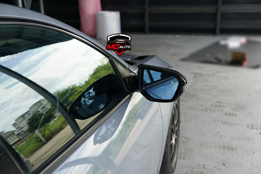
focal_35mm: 43
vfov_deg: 31.2
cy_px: 87
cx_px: 130
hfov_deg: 45.4
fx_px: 312
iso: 100
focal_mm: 43
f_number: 4
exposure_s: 1/160
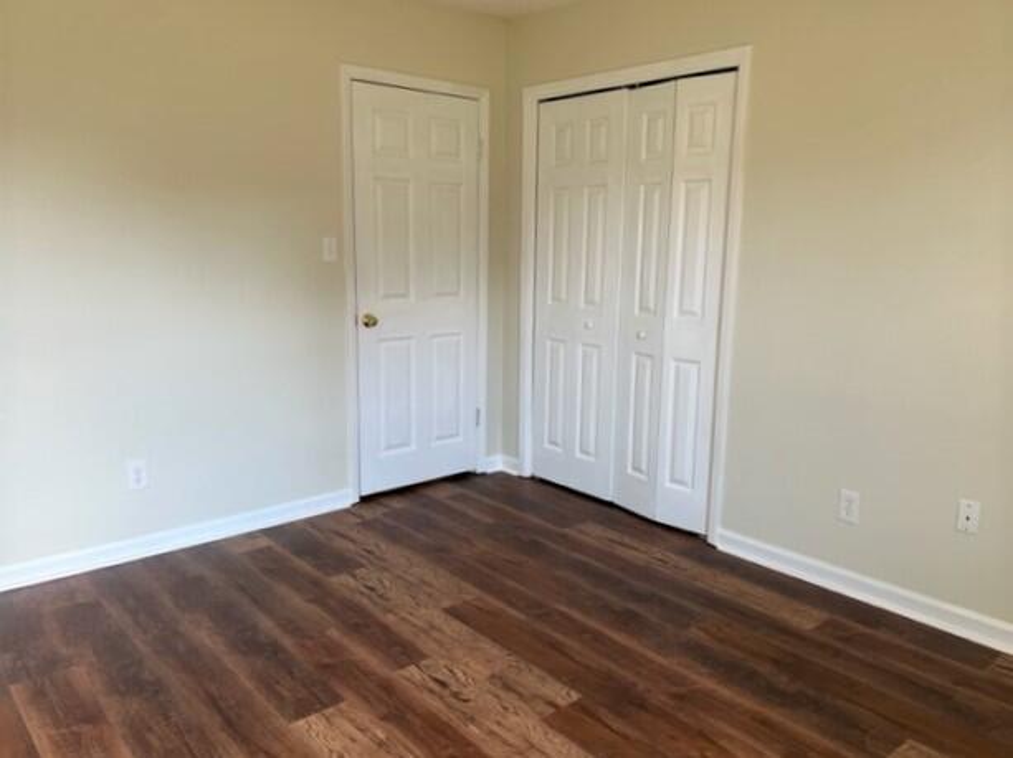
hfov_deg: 67.3
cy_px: 379
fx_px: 760
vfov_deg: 53.0
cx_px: 506
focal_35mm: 26
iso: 50
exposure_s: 1/121
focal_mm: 5.7
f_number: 1.5
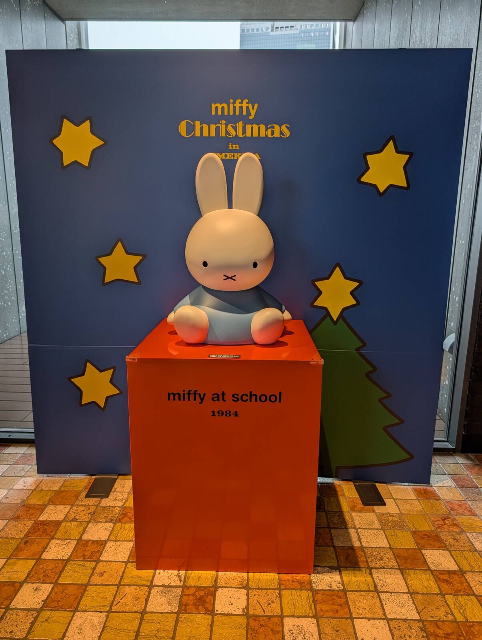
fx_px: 444
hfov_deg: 56.9
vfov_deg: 71.5
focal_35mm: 24
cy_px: 320
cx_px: 241
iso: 25
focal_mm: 6.9
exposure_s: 1/60
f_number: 1.68
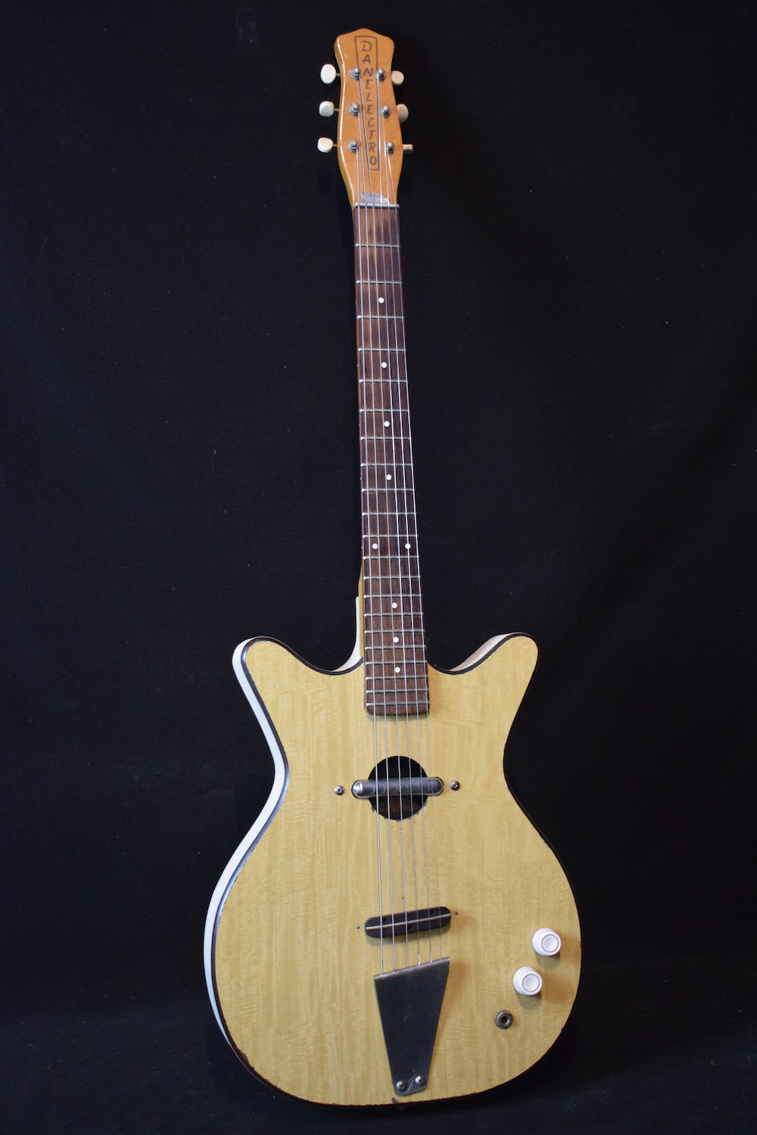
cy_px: 568
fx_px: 1514
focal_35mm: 48
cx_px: 378
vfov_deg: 41.1
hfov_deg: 28.1
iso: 3200
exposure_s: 1/60
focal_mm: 32
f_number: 4.5
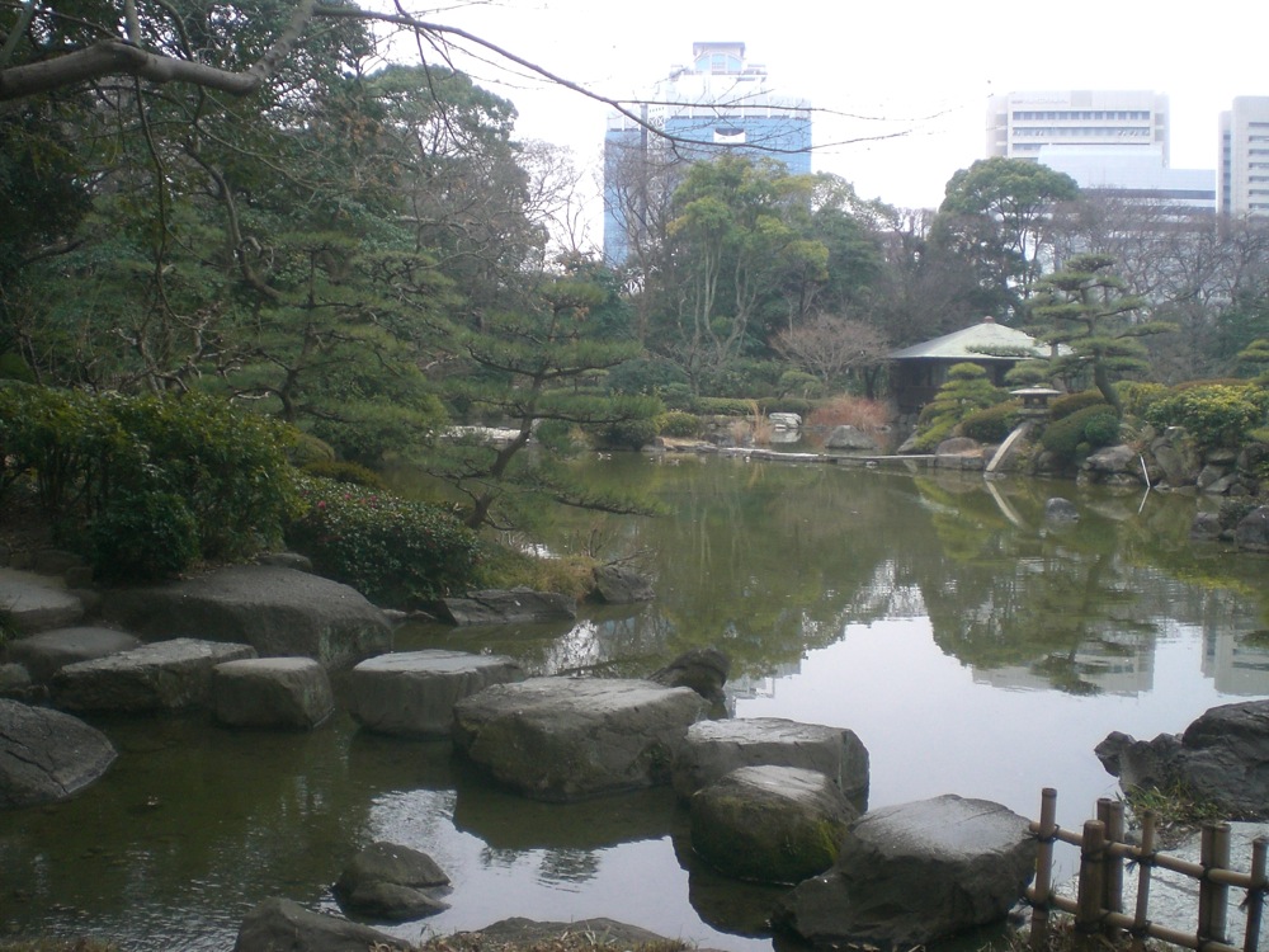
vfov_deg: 37.7
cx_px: 634
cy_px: 476
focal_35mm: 38
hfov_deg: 49.0
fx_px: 1393
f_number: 3.1
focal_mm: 6.3
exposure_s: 1/125
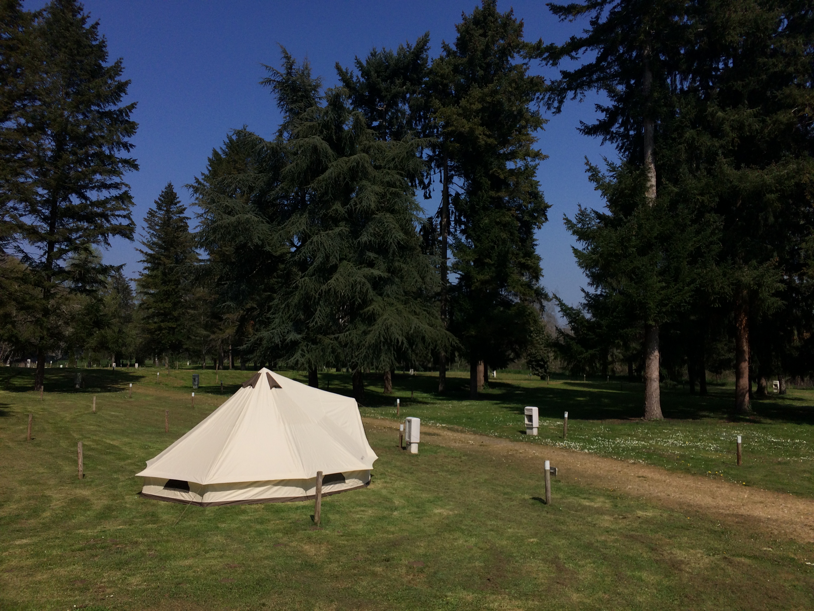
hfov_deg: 61.7
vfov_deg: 48.2
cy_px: 306
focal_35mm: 29
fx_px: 682
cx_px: 407
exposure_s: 1/5128
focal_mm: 4.15
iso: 32
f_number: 2.2
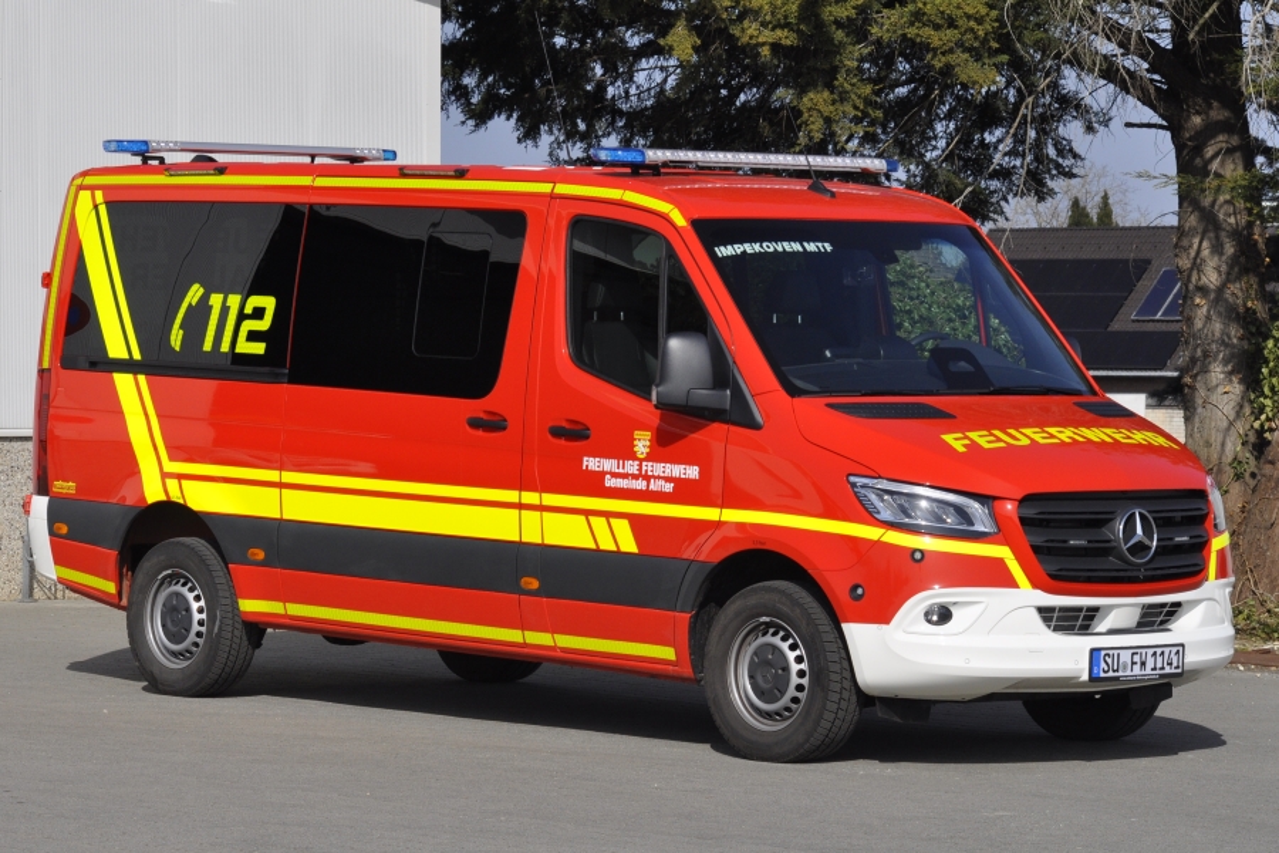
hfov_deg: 19.5
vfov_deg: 13.0
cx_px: 640
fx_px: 3730
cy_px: 426
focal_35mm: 105
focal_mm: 70
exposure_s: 1/1600
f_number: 10
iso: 500
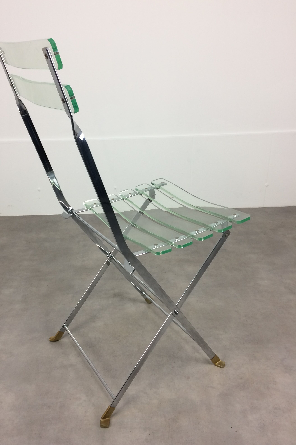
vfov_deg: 60.3
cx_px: 127
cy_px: 223
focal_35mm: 31
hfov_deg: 42.2
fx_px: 382
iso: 40
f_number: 2.2
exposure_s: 1/33
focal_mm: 4.15
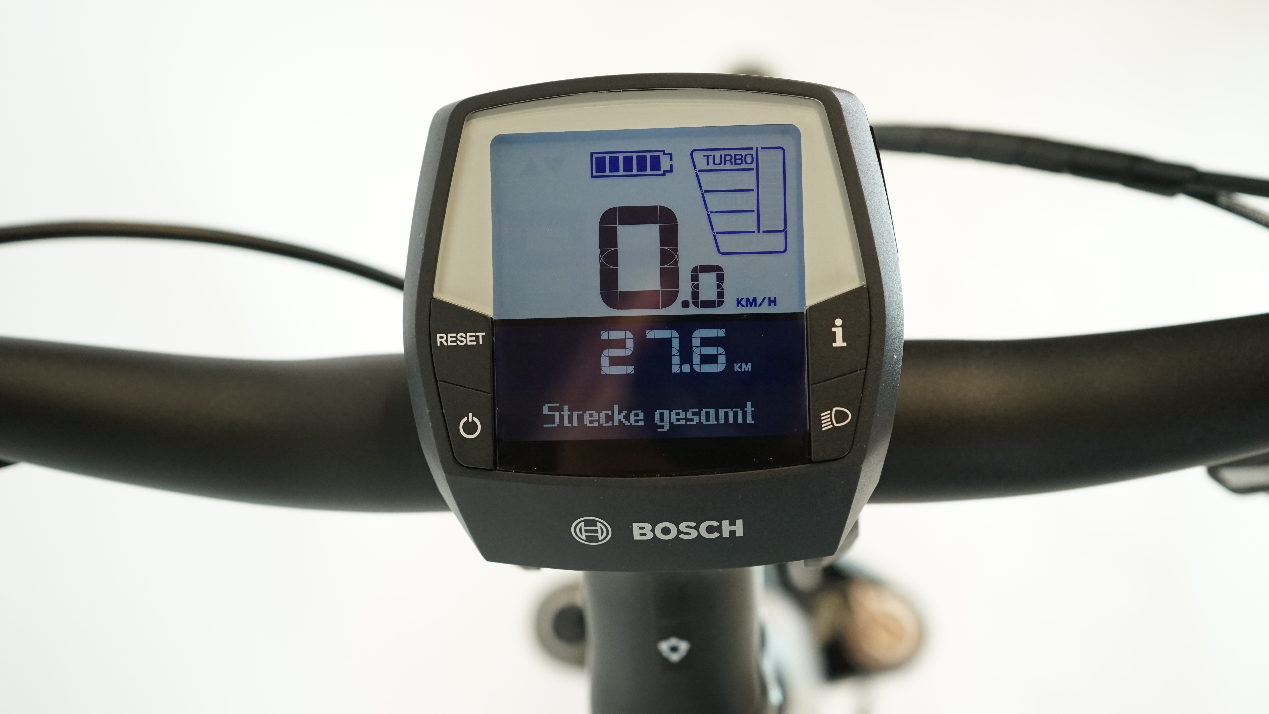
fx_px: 1582
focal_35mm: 47
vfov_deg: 25.4
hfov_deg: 43.7
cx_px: 639
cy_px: 371
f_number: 5.6
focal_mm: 44
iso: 2500
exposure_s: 1/200
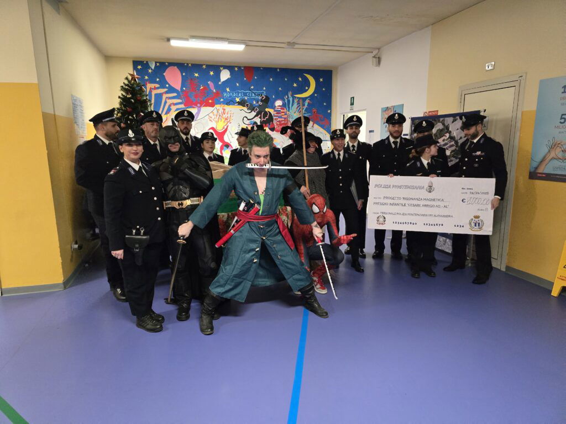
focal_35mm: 23
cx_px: 283
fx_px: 376
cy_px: 212
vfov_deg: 58.9
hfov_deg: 73.9
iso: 2000
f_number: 1.7
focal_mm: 6.3
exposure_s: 1/100
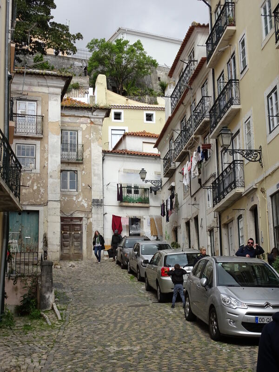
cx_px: 140
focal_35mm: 56
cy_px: 186
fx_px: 602
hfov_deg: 26.1
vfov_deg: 34.3
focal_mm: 9.52
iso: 80
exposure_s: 1/320
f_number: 4.5
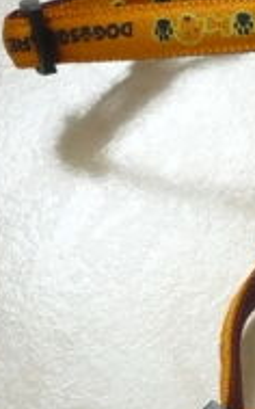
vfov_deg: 22.1
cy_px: 216
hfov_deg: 13.1
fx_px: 1046
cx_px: 385
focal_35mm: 94
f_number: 2.8
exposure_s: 1/20
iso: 400
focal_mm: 5.8
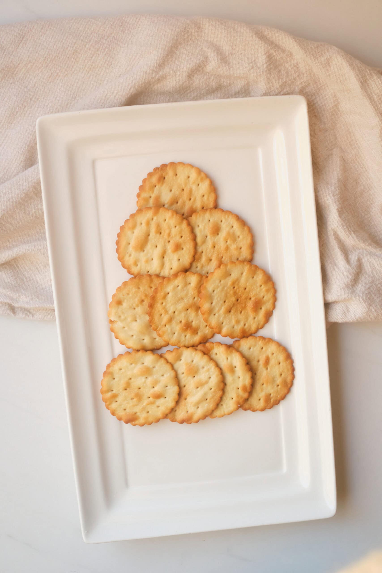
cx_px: 191
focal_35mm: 53
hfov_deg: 25.5
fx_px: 843
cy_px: 286
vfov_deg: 37.5
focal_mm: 35
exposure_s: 1/125
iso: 640
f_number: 5.6
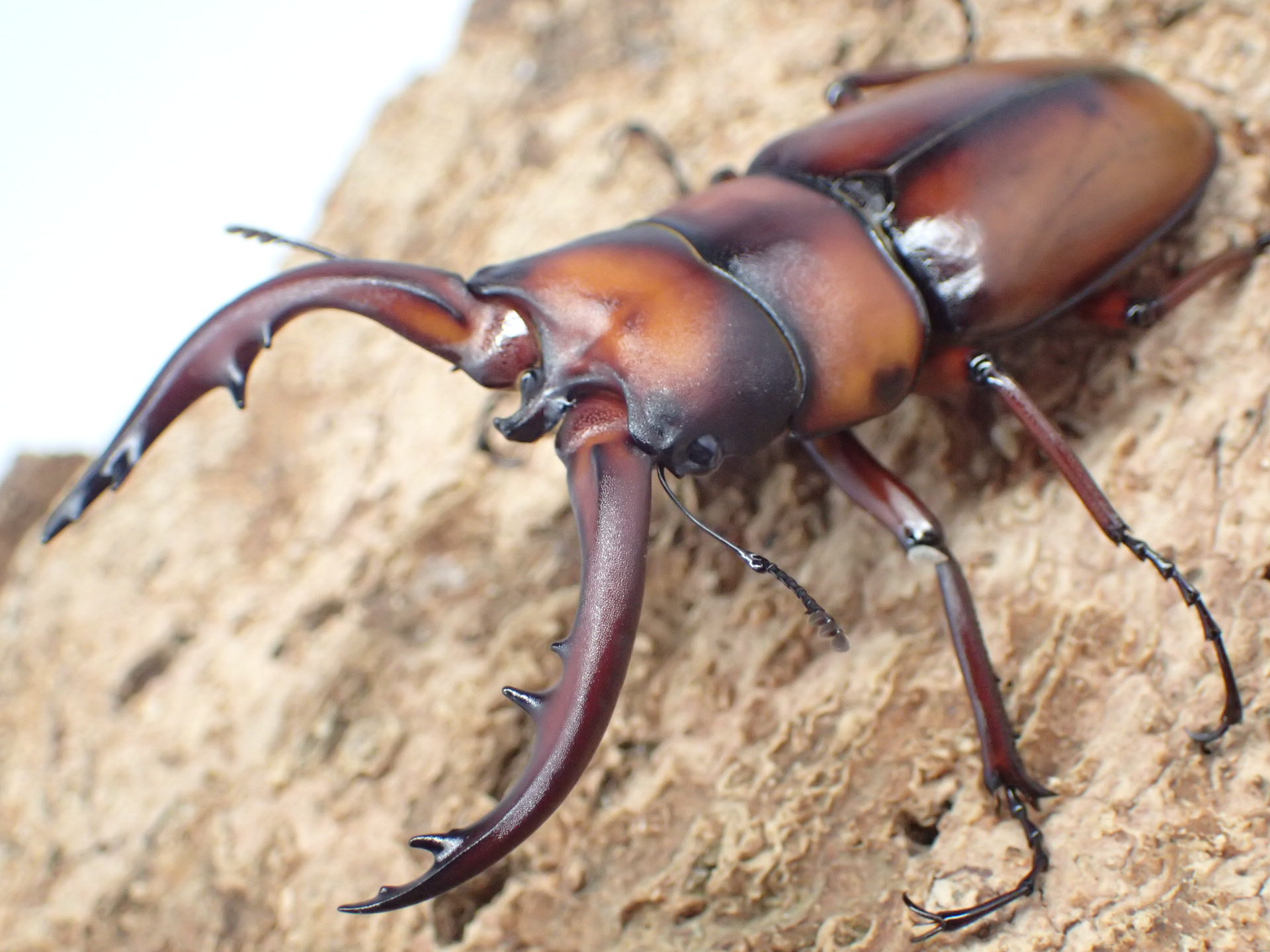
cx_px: 635
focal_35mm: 80
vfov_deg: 18.4
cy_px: 476
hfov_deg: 24.4
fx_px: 2935
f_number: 4.4
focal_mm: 14.41
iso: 800
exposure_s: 1/100
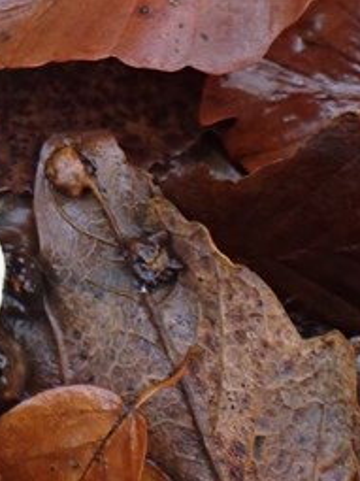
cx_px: -66
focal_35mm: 94
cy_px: -77
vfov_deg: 19.8
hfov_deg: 15.2
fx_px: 1305
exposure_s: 1/125
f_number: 2.3
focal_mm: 5.4
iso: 500
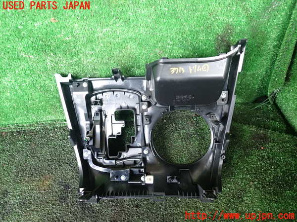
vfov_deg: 46.8
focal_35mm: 30
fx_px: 257
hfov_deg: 60.0
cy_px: 111
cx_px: 148
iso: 250
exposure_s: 1/30
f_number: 2.3
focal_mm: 5.4
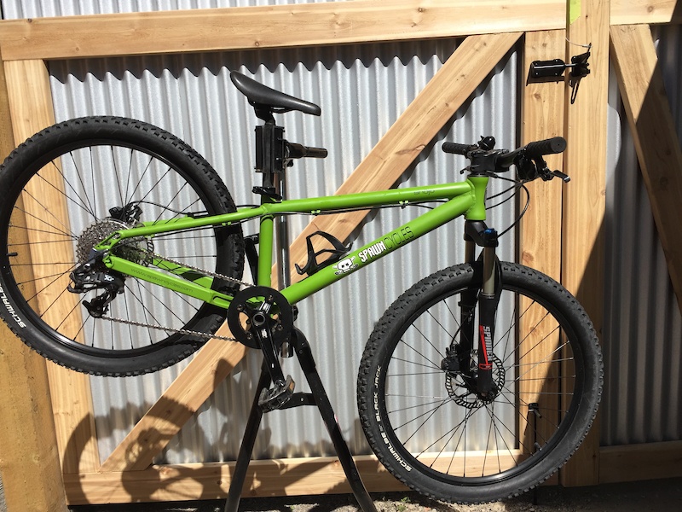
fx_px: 571
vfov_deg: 48.2
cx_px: 341
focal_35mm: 29
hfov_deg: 61.7
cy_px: 256
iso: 32
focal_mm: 4.15
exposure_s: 1/2475
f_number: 2.2
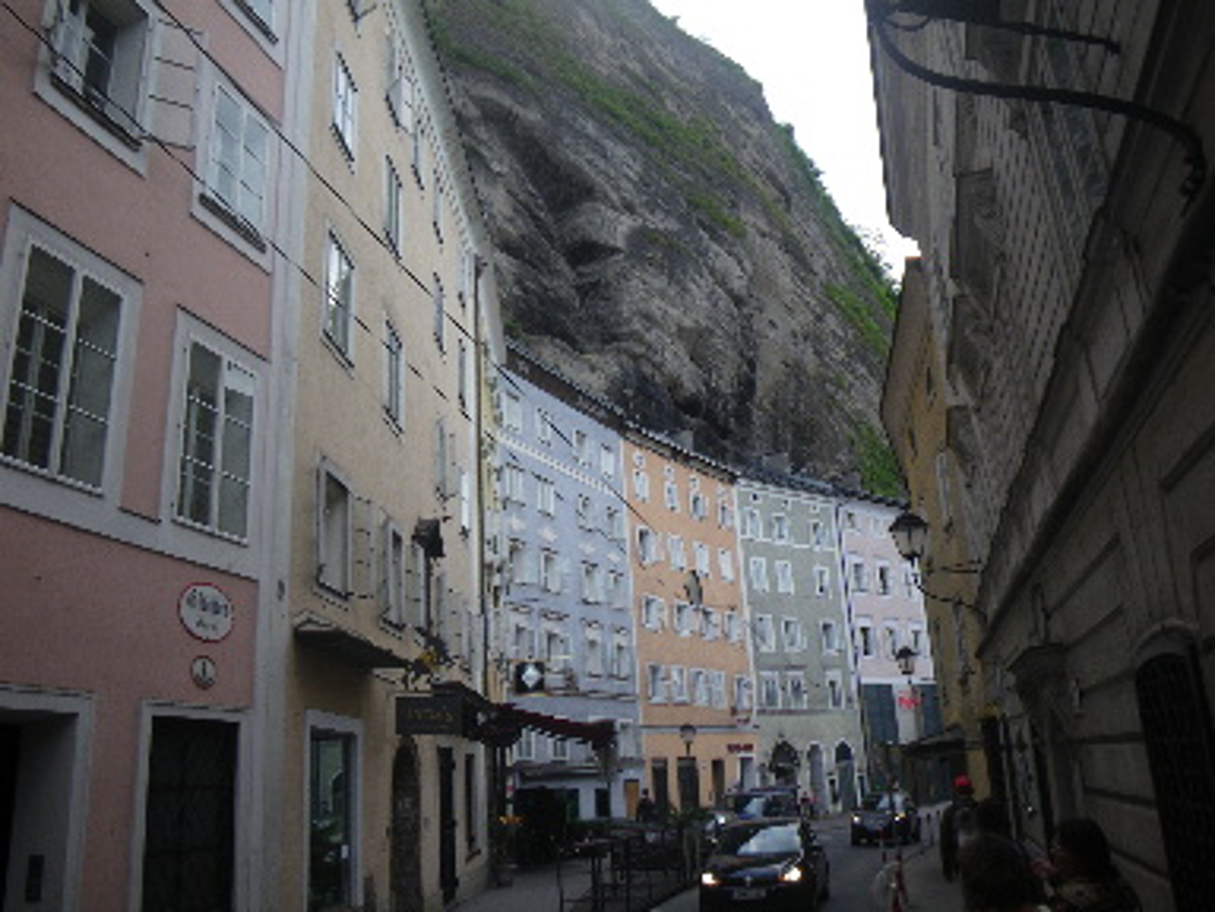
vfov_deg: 49.7
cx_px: 608
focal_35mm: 28
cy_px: 456
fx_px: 983
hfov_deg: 63.4
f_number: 3.5
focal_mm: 5
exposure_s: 1/60
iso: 50
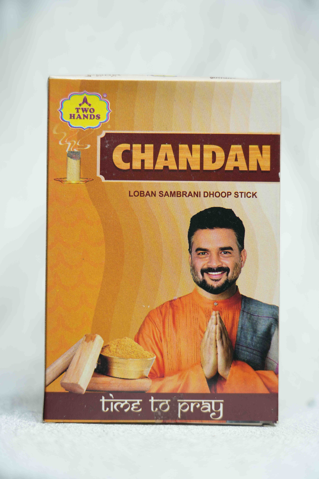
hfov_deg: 18.4
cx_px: 160
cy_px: 240
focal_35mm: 74
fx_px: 984
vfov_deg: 27.3
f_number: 4
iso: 250
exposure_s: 1/100
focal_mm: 74
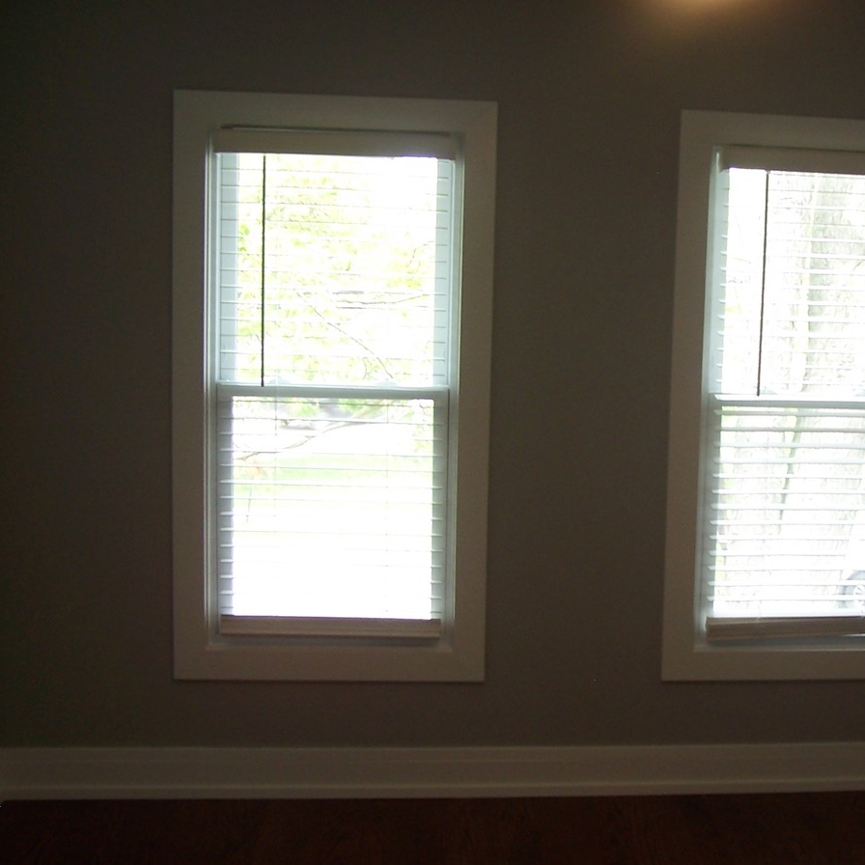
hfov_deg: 31.0
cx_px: 666
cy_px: 442
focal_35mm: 54
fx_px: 1527
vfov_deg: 31.6
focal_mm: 6.3
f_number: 2.8
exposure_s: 1/30
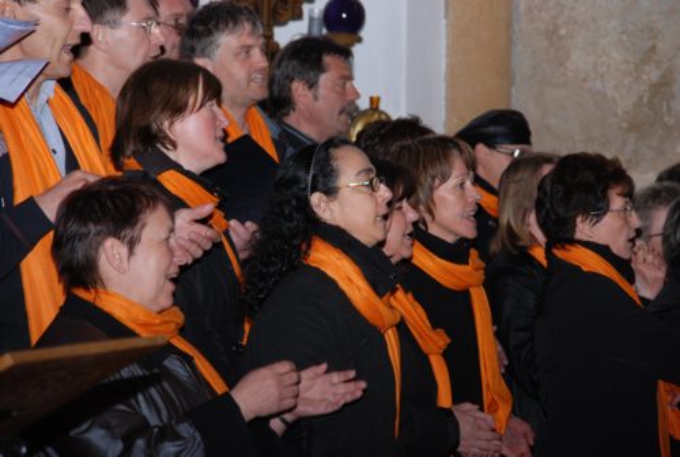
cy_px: 228
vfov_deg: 7.9
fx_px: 3295
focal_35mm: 174
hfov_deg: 11.8
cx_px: 340
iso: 200
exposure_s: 1/60
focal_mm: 116
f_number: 6
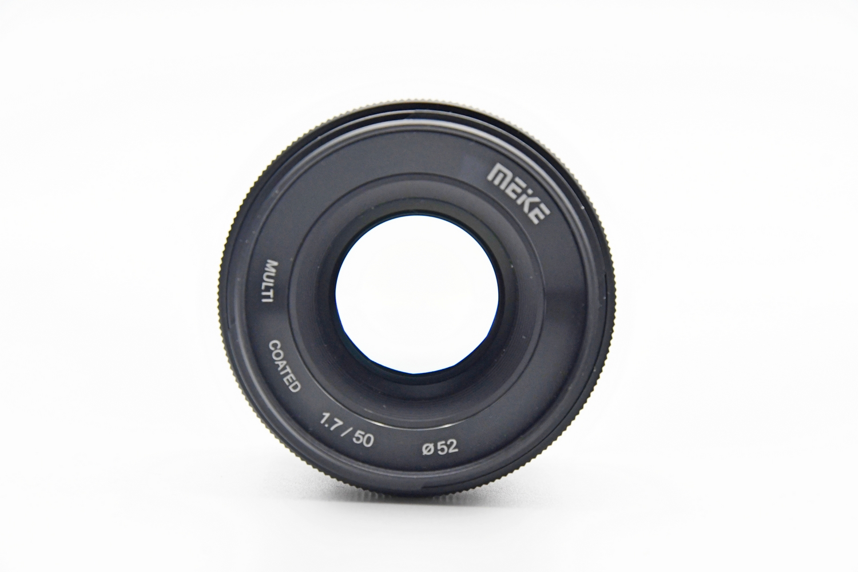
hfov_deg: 17.1
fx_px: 2860
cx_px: 429
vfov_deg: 11.4
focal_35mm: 120
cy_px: 286
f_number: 7.1
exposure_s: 1/125
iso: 1600
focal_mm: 80
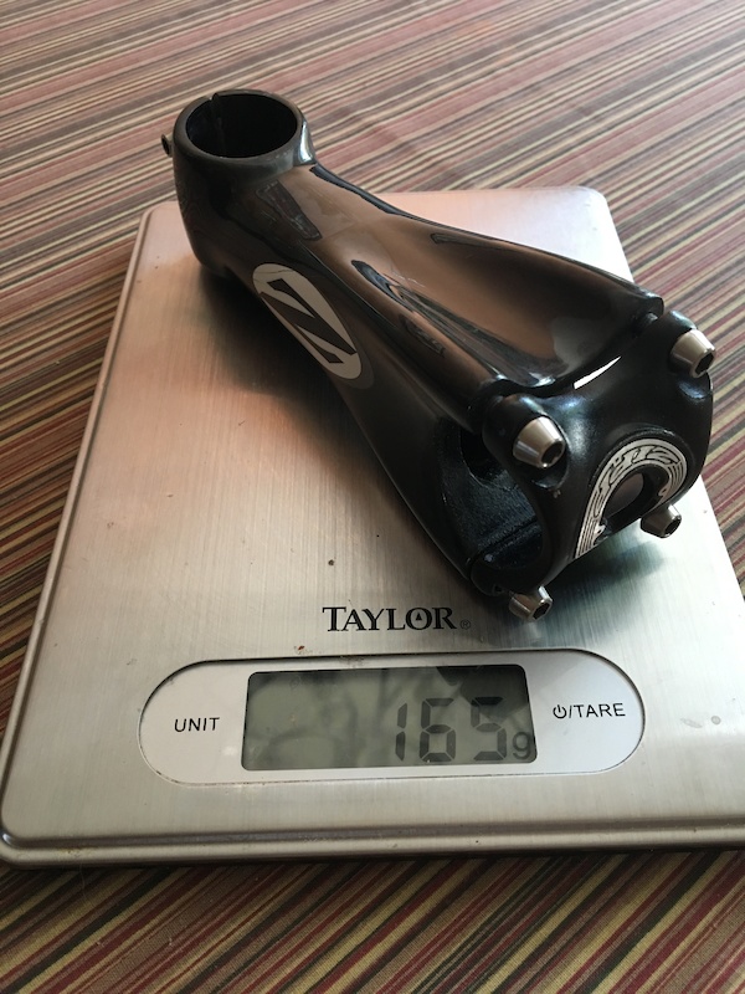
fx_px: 832
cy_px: 497
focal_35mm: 29
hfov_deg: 48.2
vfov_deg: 61.7
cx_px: 372
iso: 125
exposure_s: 1/30
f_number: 2.2
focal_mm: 4.15
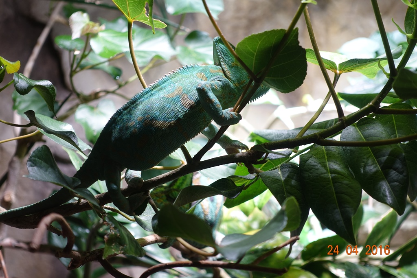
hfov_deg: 28.8
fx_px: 811
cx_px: 208
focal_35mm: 70
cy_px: 139
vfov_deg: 19.5
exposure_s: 1/80
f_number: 2.8
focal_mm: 25.7
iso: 200
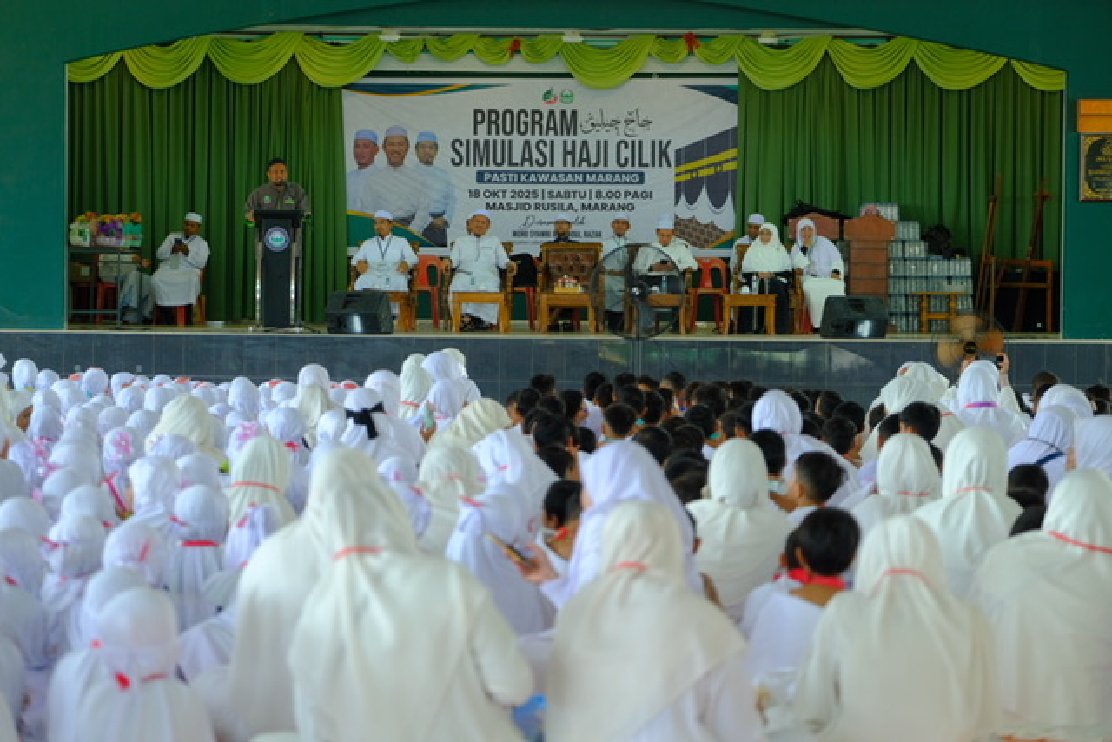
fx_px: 3460
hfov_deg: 18.3
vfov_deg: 12.2
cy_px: 371
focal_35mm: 112
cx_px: 556
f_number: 2.8
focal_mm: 74.4
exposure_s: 1/250
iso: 400
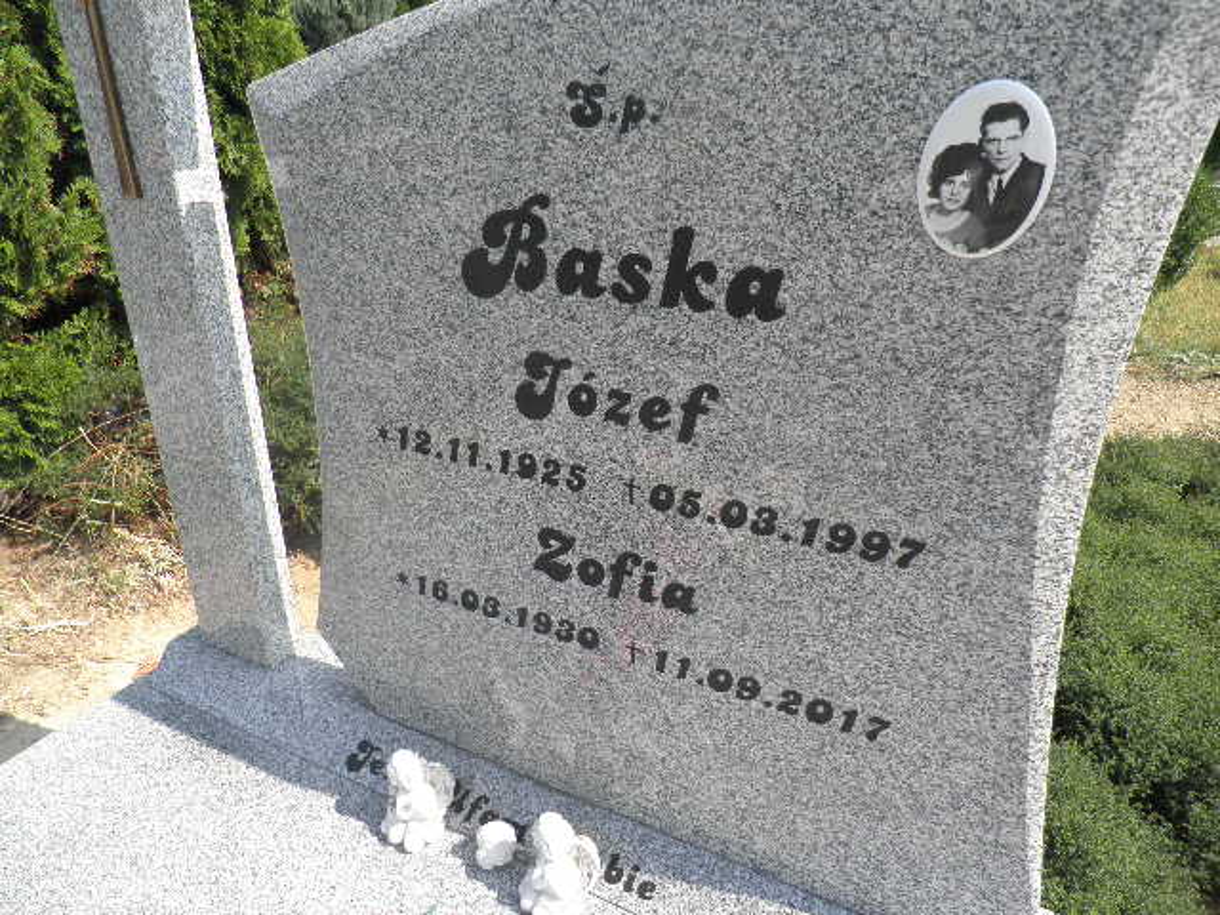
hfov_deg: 71.6
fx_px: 846
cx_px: 610
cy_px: 458
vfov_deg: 56.8
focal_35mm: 24
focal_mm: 4.3
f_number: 8.3
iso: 64
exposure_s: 1/80
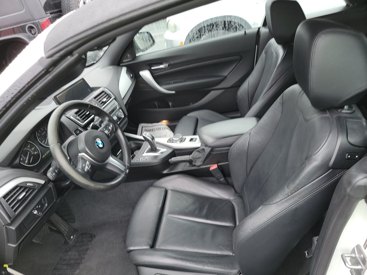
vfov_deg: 56.8
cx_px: 184
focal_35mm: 24
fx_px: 254
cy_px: 138
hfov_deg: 71.6
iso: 169
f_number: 1.8
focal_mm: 6.7
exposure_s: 1/59
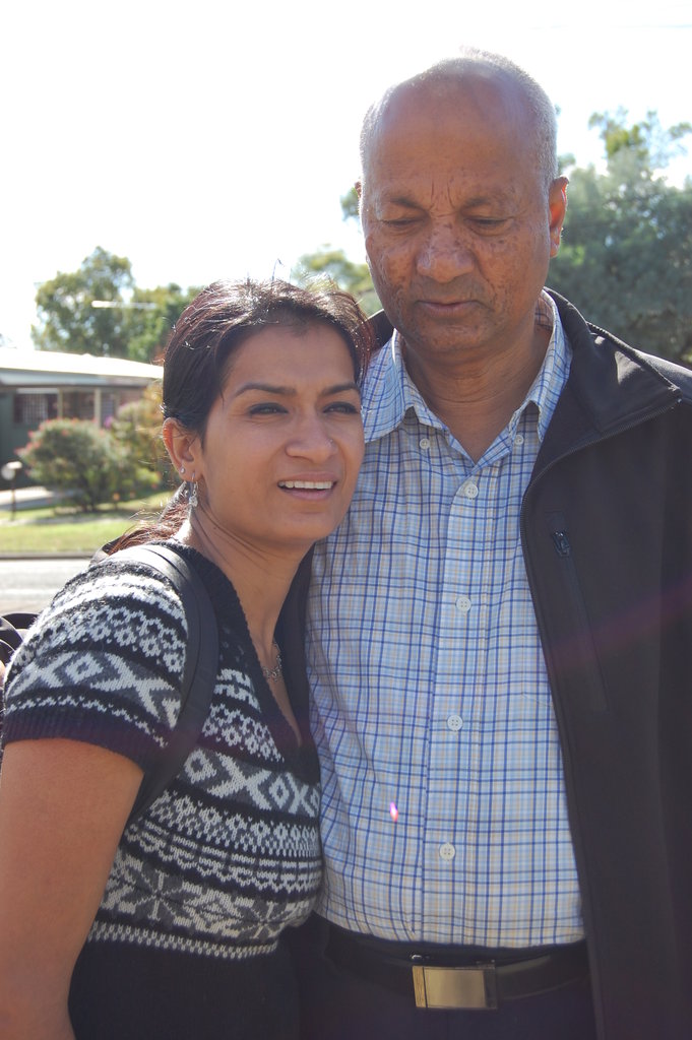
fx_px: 1473
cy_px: 520
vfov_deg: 38.9
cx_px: 346
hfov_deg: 26.4
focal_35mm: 51
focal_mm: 34
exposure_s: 1/200
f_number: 7.1
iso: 200
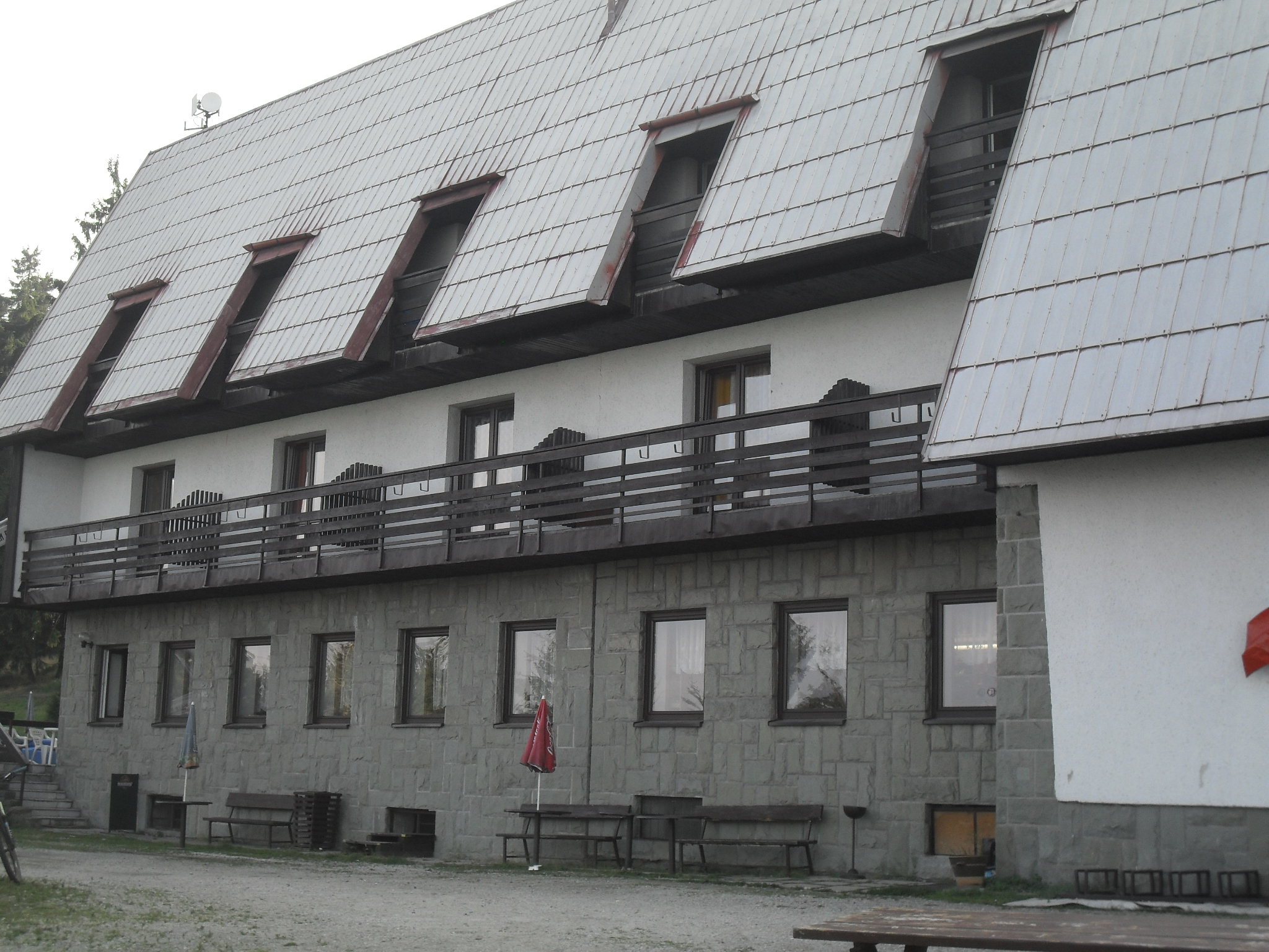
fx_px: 1796
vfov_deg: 29.7
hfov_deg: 38.9
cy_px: 476
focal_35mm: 49
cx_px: 634
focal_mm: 8.7
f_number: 3.9
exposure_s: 1/180
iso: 100
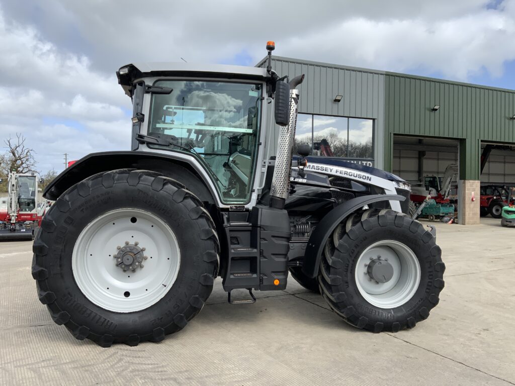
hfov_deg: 61.7
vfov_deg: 48.2
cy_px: 193
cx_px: 258
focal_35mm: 29
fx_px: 431
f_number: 1.8
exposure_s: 1/1377
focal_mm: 3
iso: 16
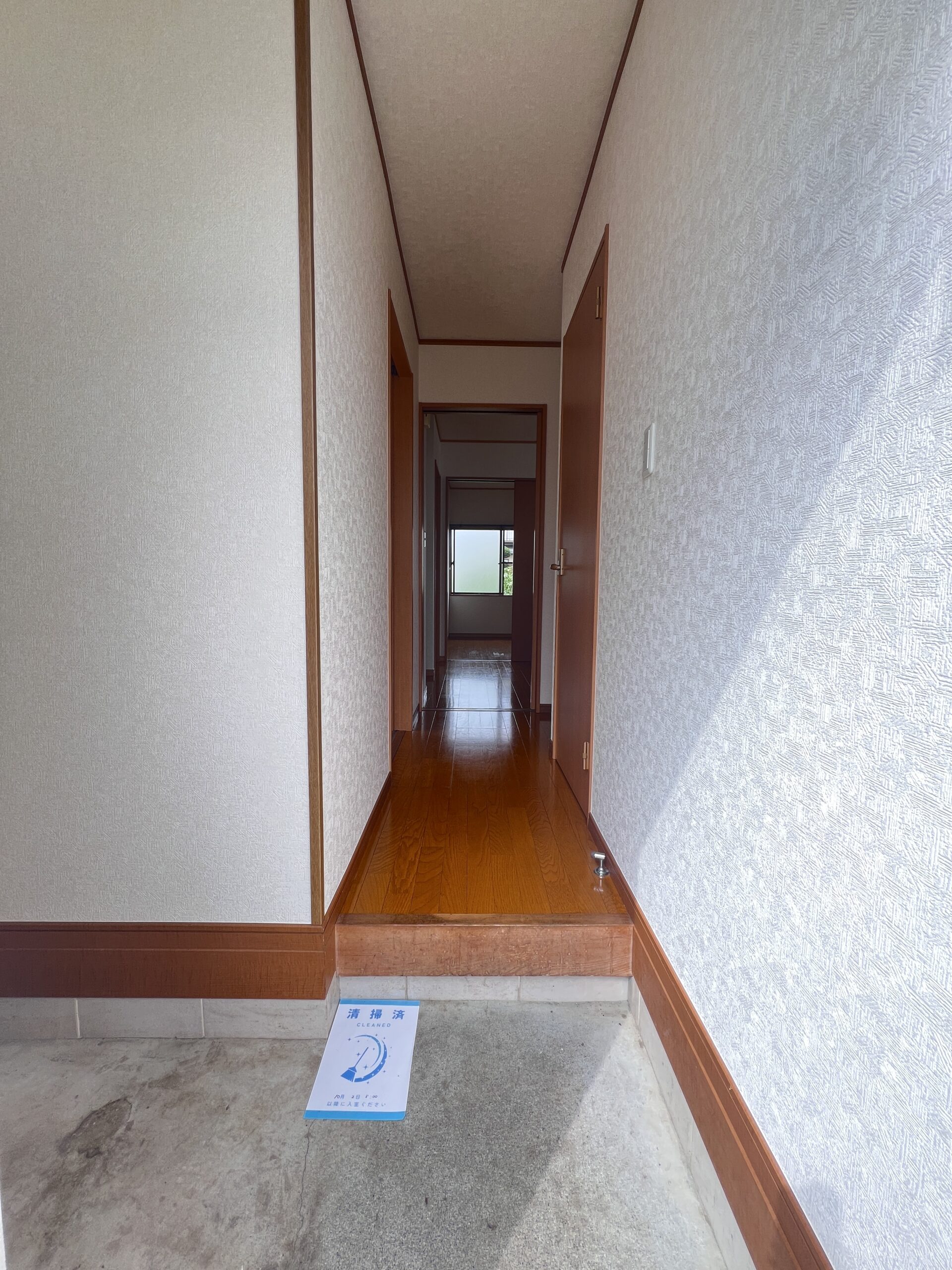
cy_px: 635
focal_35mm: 13
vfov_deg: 106.2
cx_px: 476
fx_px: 477
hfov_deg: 89.9
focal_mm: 1.57
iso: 32
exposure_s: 1/113
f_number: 1.8
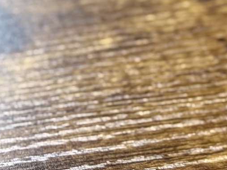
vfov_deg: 8.0
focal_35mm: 181
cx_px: -171
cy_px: -101
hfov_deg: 10.3
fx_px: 1187
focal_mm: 6.76
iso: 80
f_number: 1.78
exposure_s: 1/50
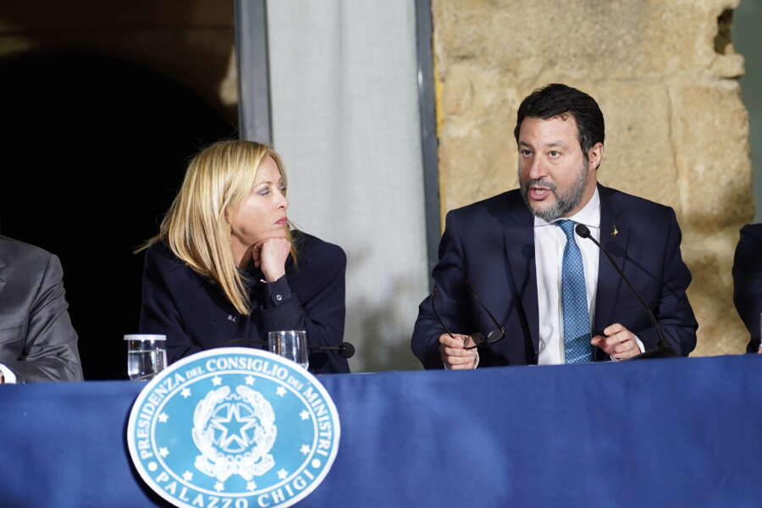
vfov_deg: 9.9
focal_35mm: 139
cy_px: 254
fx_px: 2942
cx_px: 381
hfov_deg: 14.8
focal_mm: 93
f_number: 2.8
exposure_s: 1/200
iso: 1250
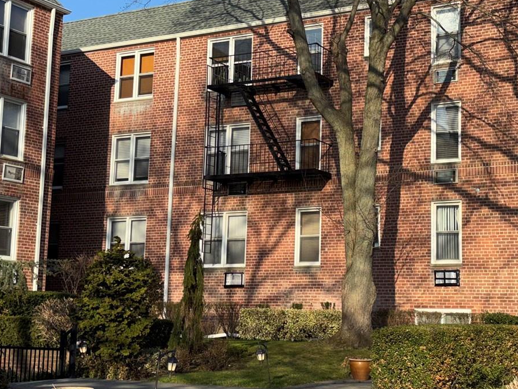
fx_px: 883
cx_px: 369
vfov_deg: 24.8
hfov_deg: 32.3
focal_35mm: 59
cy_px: 166
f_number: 1.6
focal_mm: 5.96
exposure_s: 1/2398
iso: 32
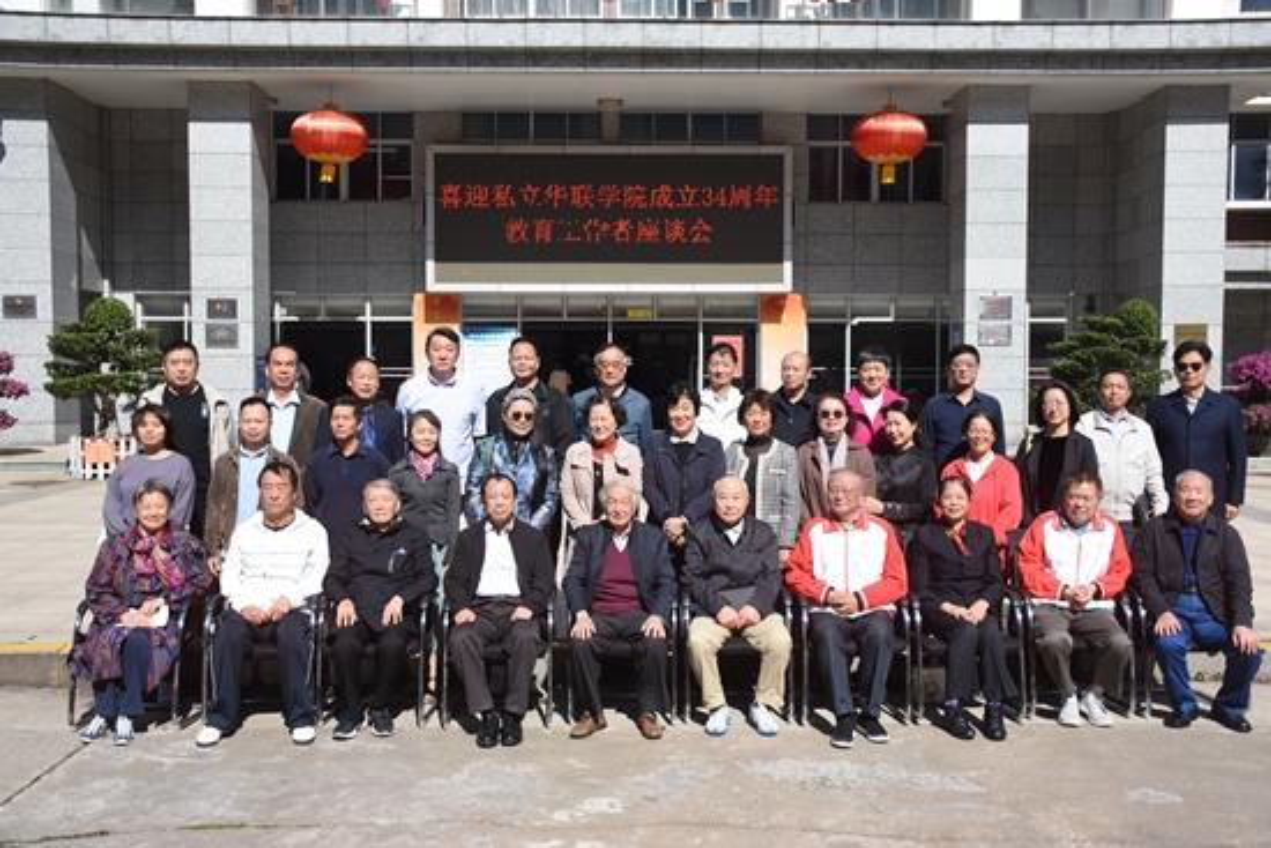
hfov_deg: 53.1
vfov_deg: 36.9
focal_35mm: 36
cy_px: 424
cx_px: 636
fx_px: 1271
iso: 640
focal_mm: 24
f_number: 3.8
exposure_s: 1/8000
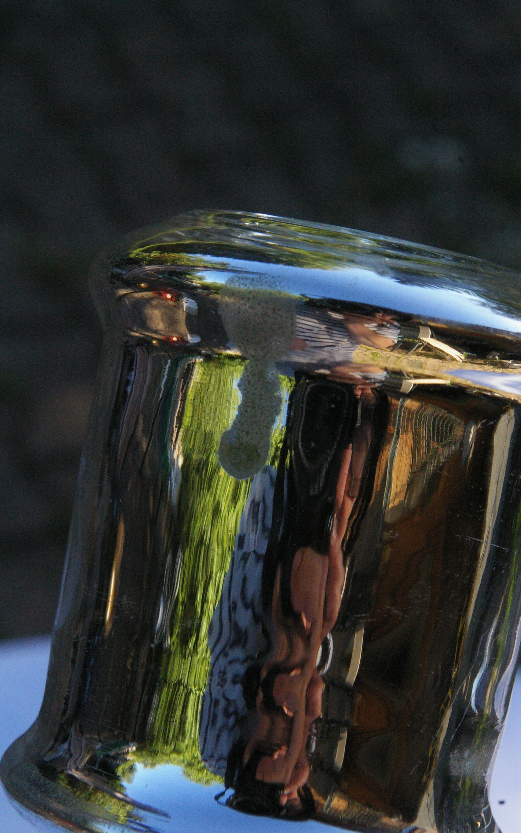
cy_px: 415
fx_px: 909
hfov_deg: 32.0
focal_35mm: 40
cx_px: 252
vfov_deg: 49.3
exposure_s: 1/250
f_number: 11
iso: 1600
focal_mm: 26
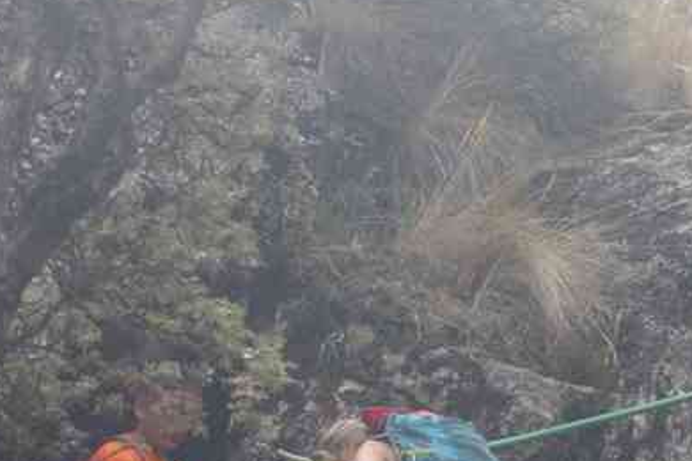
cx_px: 663
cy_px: 452
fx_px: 4061
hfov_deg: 9.7
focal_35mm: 211
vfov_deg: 6.5
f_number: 9
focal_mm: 55
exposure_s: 1/100
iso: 800
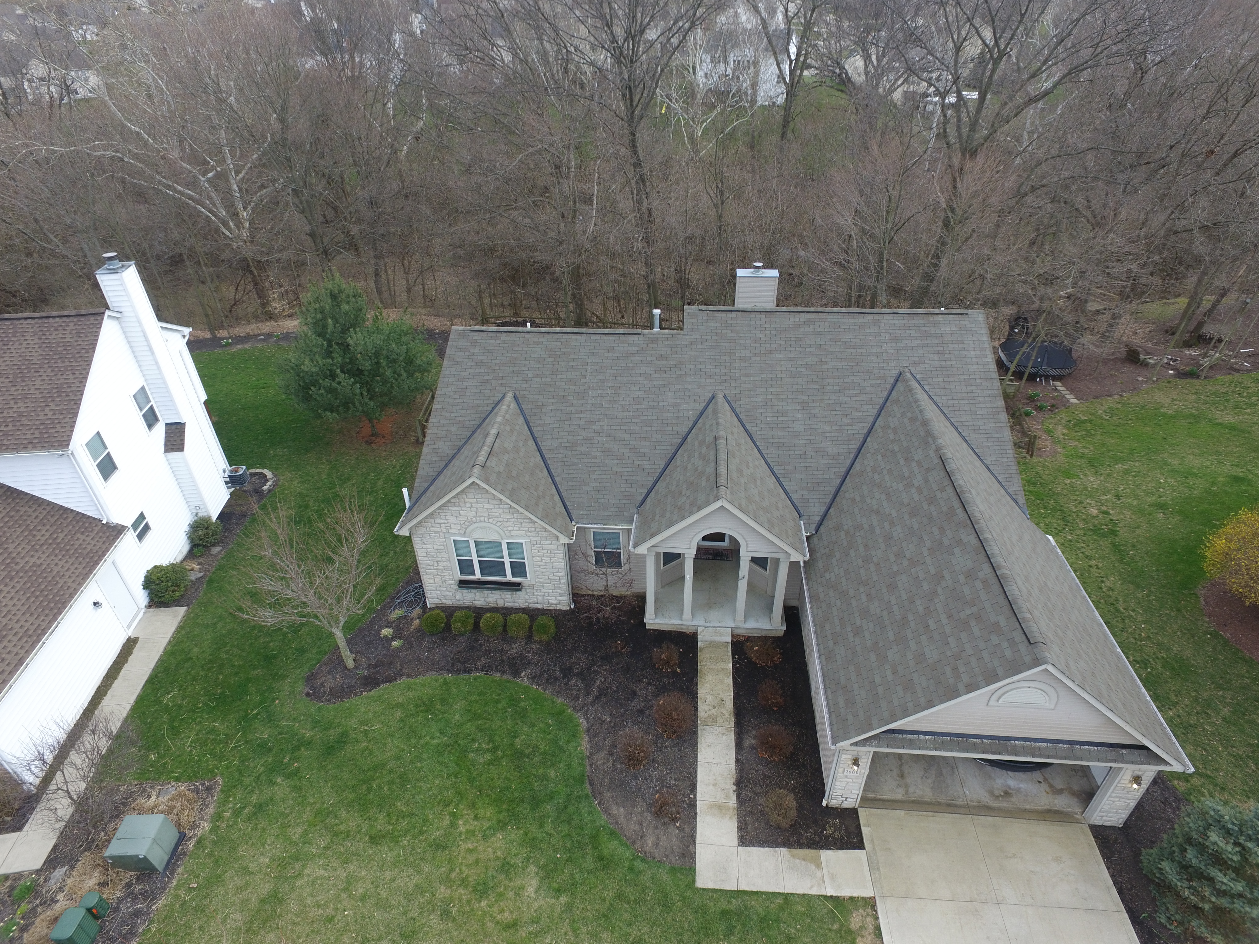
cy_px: 472
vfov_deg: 66.0
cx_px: 630
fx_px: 727
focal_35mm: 20
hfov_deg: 81.7
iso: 100
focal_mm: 3.61
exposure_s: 1/141
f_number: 2.8
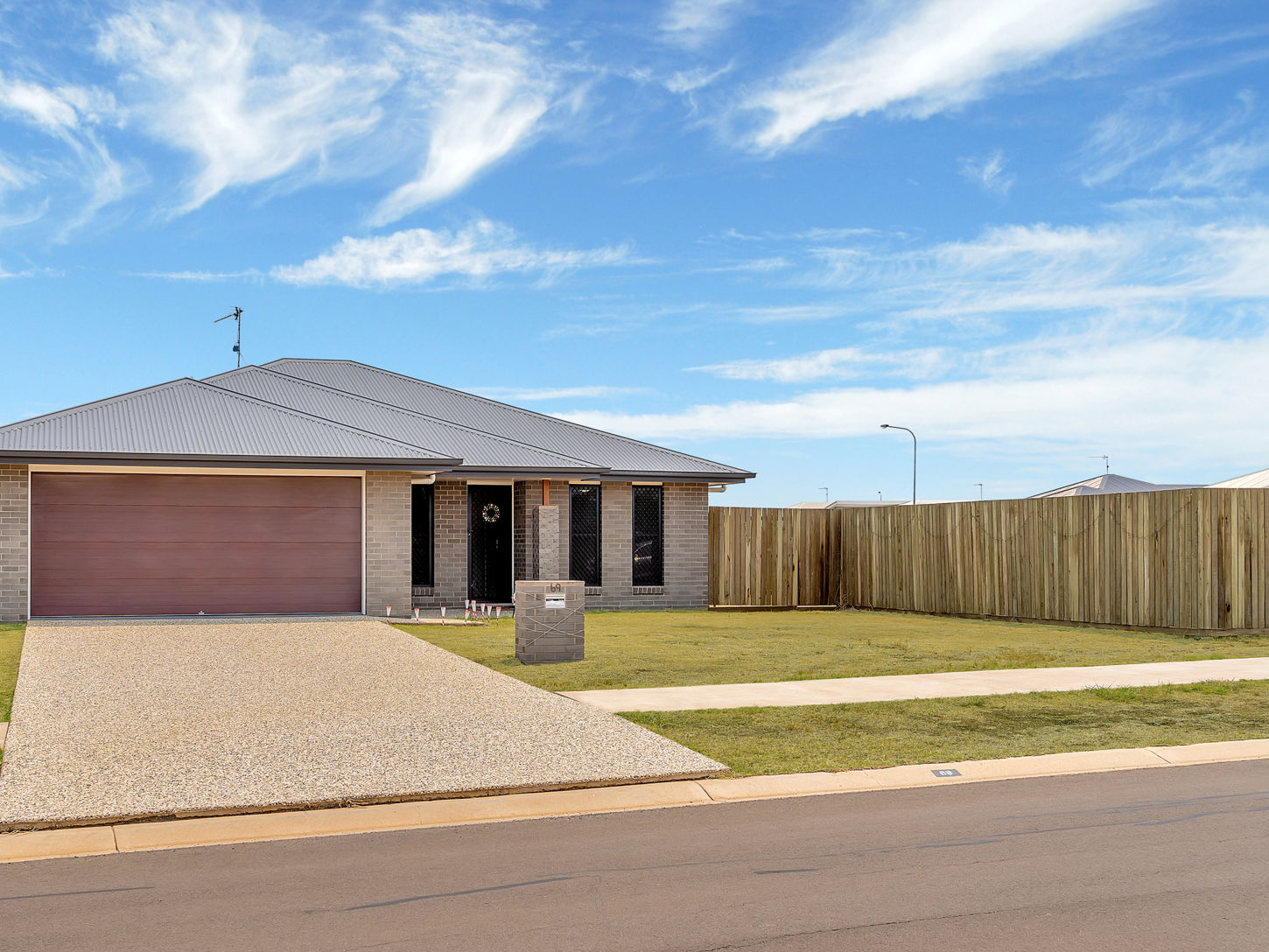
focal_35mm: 37
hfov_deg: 49.8
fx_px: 1357
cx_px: 508
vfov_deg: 38.6
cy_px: 516
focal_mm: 31
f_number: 8
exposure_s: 1/400
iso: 100
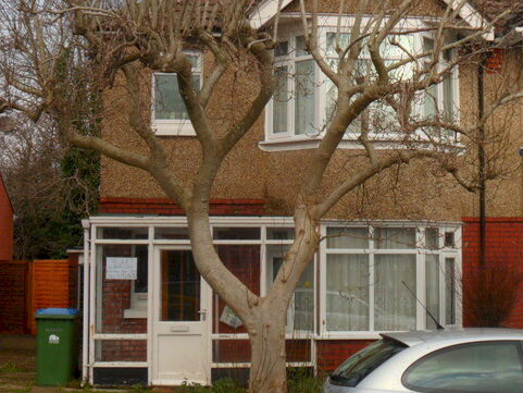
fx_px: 967
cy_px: 157
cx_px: 320
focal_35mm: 64
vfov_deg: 22.9
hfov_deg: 30.2
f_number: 4.5
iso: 80
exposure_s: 1/180
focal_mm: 7.8
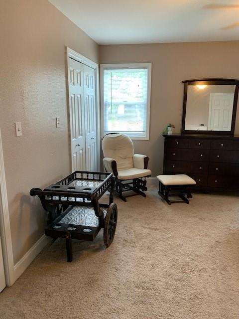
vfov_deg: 67.3
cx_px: 120
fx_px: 239
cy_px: 160
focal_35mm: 26
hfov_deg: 53.1
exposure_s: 1/60
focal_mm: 4.25
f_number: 1.8
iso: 160
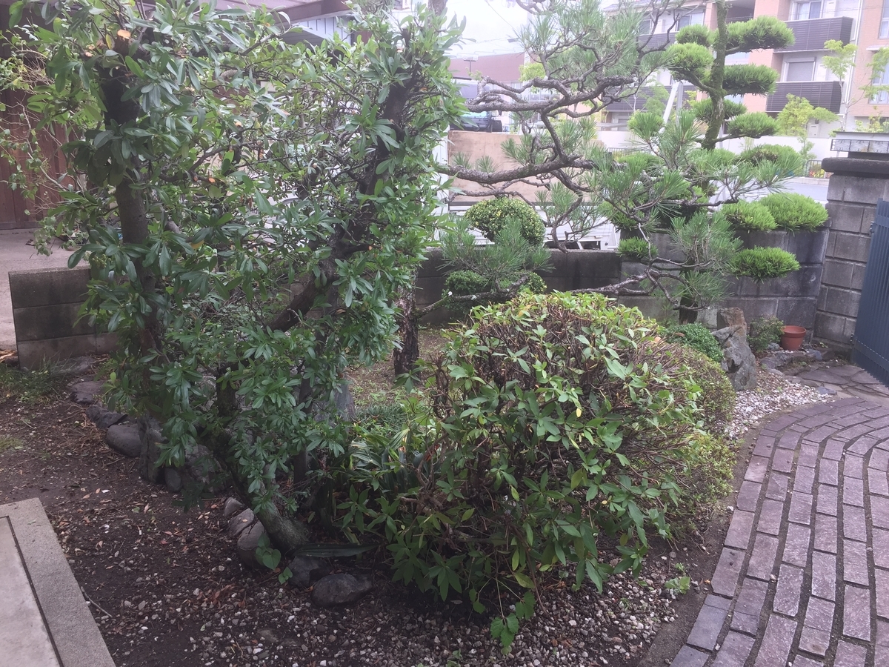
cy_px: 334
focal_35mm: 29
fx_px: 745
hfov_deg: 61.7
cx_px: 444
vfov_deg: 48.2
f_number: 2.2
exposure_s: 1/184
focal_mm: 4.15
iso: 32
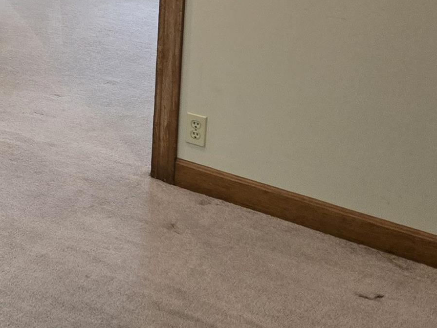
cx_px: -173
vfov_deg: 17.7
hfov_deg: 21.6
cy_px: -68
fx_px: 998
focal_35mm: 79
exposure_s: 1/120
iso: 320
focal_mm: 5.4
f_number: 1.8
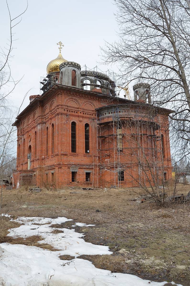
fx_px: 215
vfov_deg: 67.5
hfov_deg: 47.7
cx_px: 95
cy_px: 143
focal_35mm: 27
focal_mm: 18
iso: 140
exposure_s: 1/250
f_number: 8
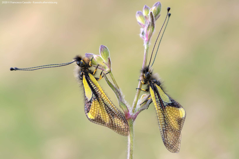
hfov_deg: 22.6
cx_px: 120
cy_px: 80
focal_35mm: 90
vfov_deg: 15.2
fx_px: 597
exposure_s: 1/2.5
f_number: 9
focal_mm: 60
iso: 100
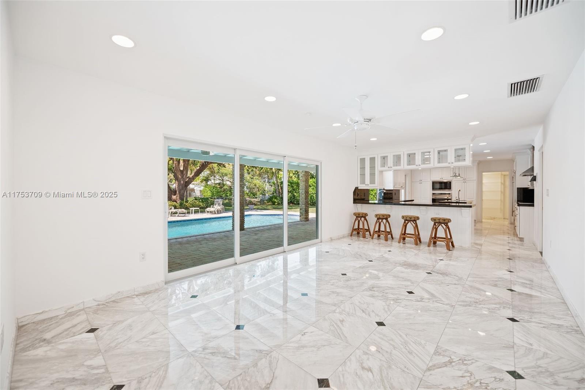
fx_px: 228
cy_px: 195
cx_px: 292
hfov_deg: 104.2
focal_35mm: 14
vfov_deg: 81.2
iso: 100
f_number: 2.8
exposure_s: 1/20
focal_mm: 14
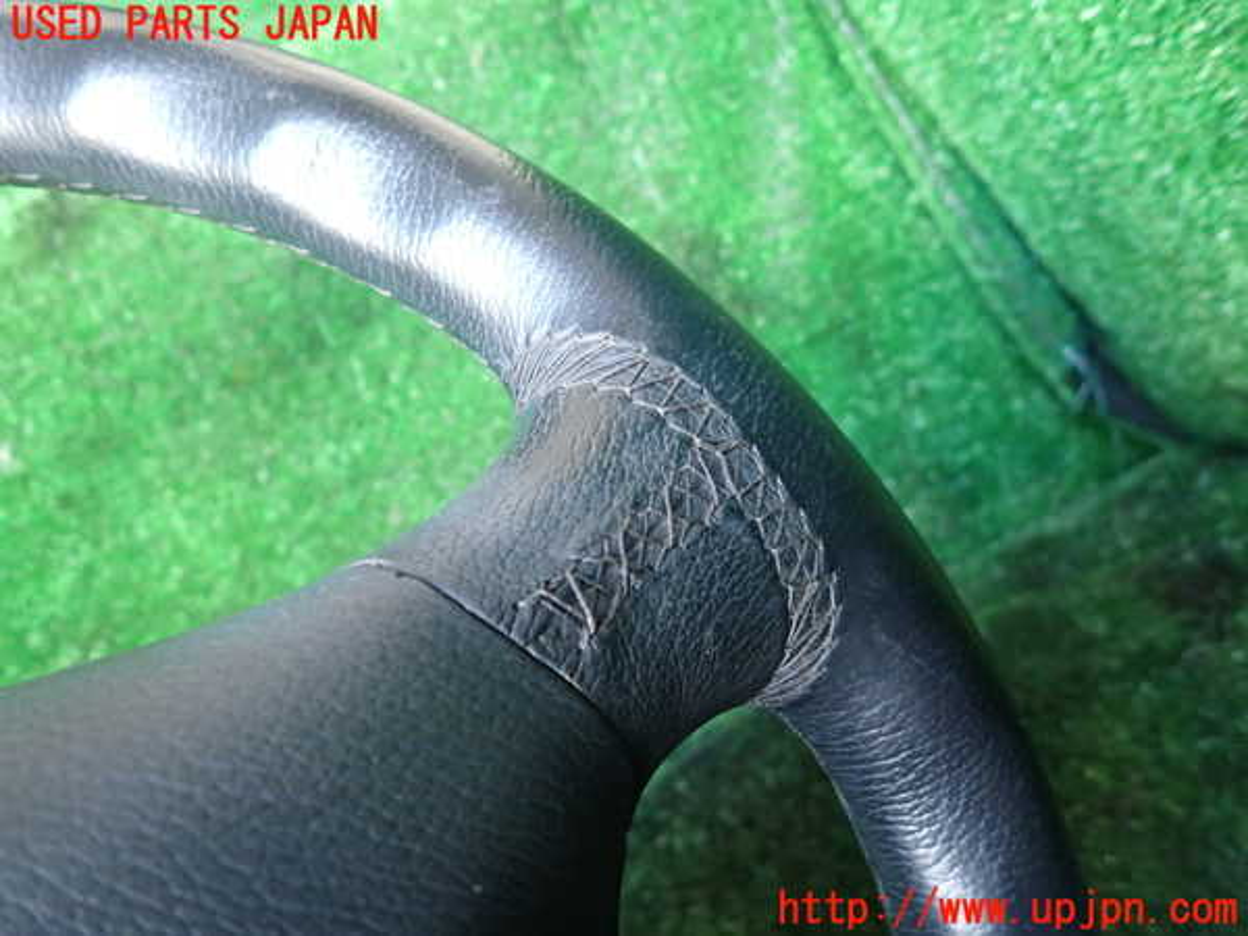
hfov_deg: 69.4
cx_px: 624
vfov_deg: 54.9
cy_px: 468
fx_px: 901
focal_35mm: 25
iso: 320
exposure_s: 1/30
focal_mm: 4.5
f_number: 2
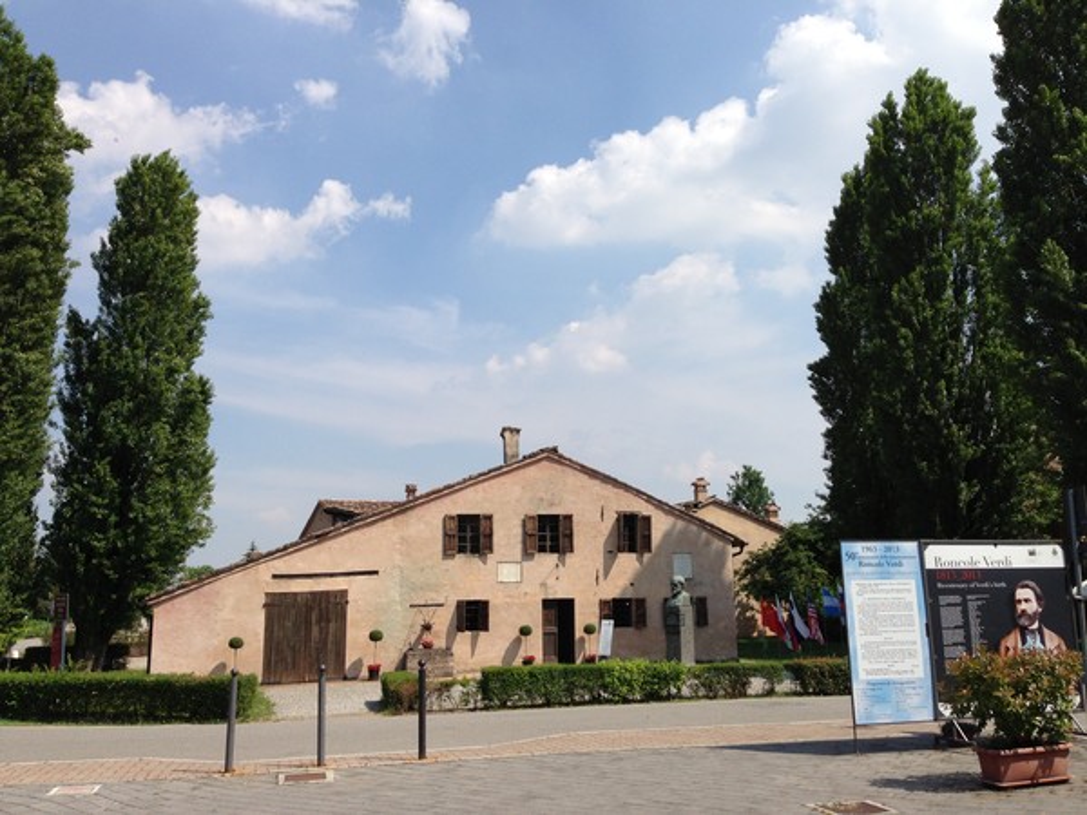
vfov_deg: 42.9
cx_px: 544
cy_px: 408
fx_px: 1036
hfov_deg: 55.4
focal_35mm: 33
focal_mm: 4.13
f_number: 2.4
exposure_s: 1/2088
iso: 50
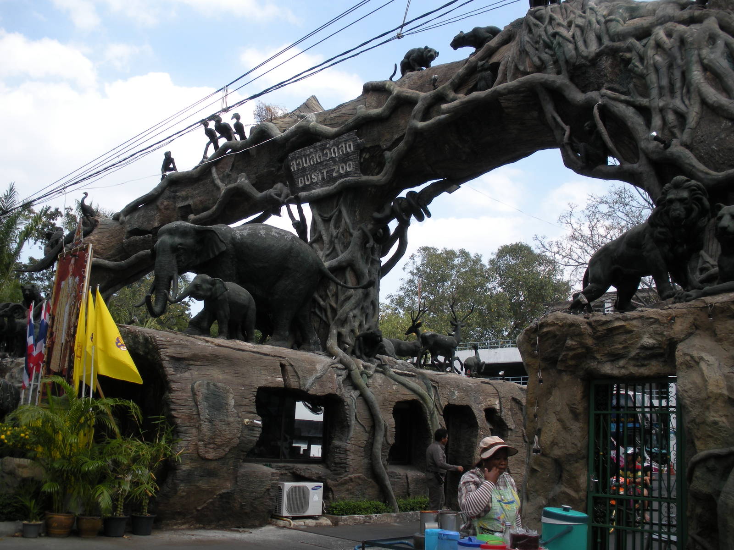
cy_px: 275
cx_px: 367
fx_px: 763
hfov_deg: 51.4
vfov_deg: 39.7
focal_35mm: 36
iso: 64
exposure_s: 1/365
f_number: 3.5
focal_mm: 6.3
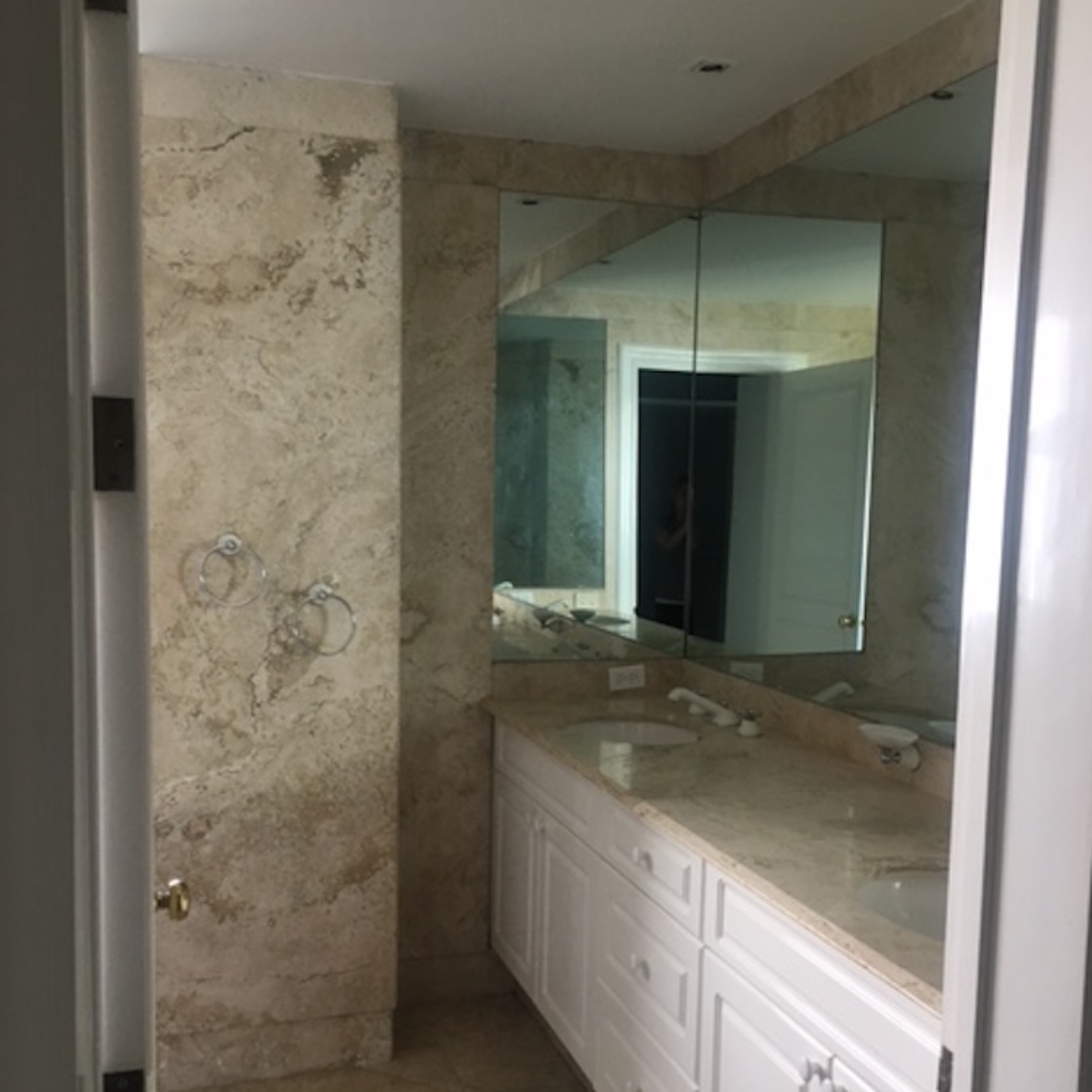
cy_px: 633
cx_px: 545
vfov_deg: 47.0
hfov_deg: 47.2
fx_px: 1249
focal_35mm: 35
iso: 40
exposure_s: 1/30
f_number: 2.2
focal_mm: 4.15
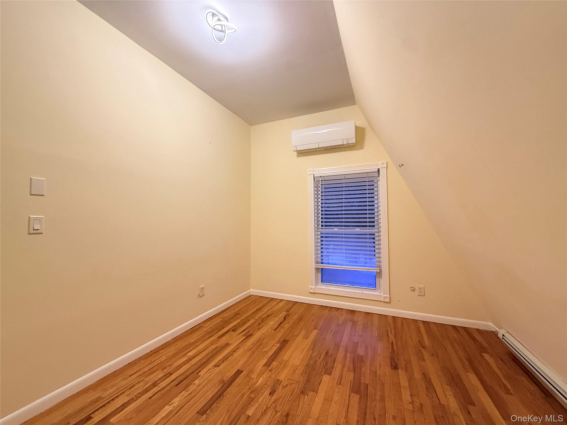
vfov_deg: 85.7
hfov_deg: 102.1
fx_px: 229
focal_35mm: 14
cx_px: 284
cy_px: 212
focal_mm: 2.22
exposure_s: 1/60
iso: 400
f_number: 2.2
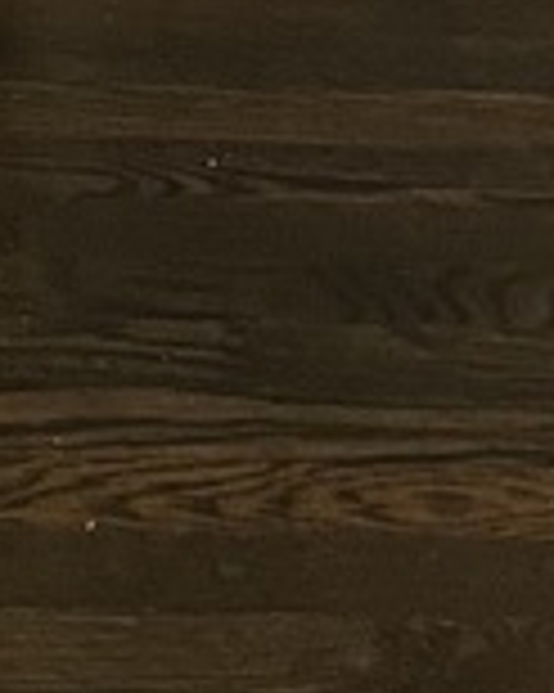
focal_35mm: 178
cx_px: -721
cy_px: -1386
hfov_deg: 8.1
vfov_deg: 8.9
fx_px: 3652
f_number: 1.6
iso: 100
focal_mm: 5.1
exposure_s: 1/60
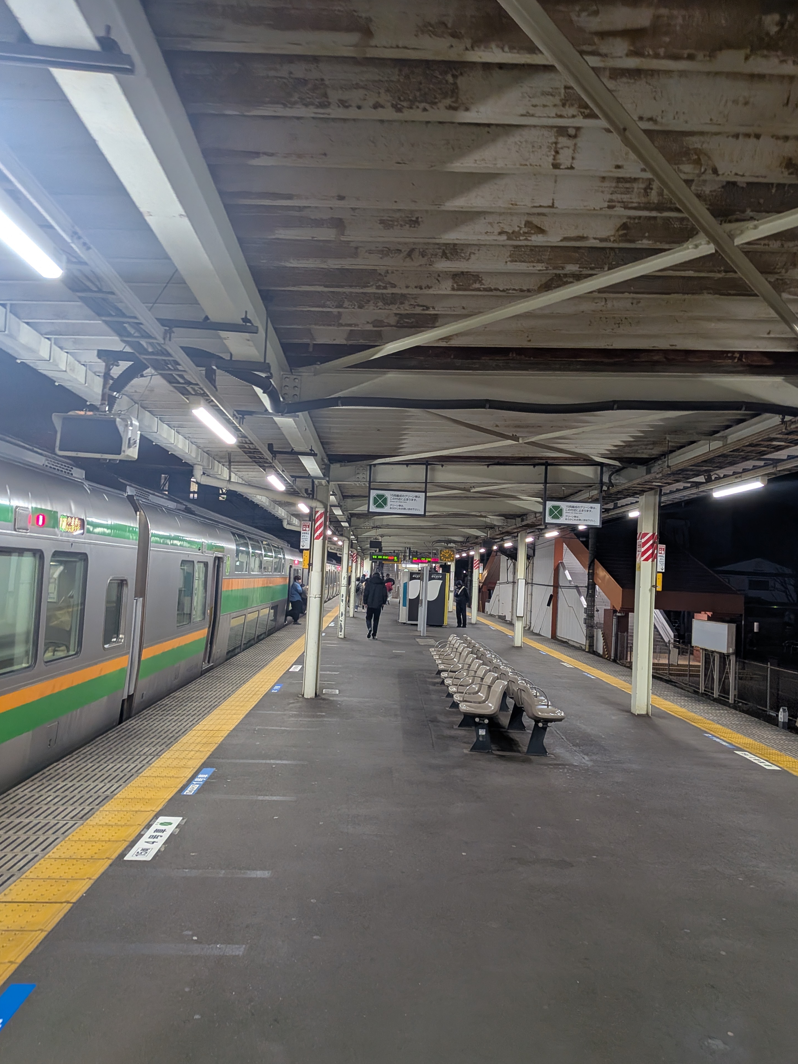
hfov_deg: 54.9
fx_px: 768
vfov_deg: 69.4
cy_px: 532
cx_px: 400
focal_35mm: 25
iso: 211
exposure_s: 1/100
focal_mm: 4.53
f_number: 1.7
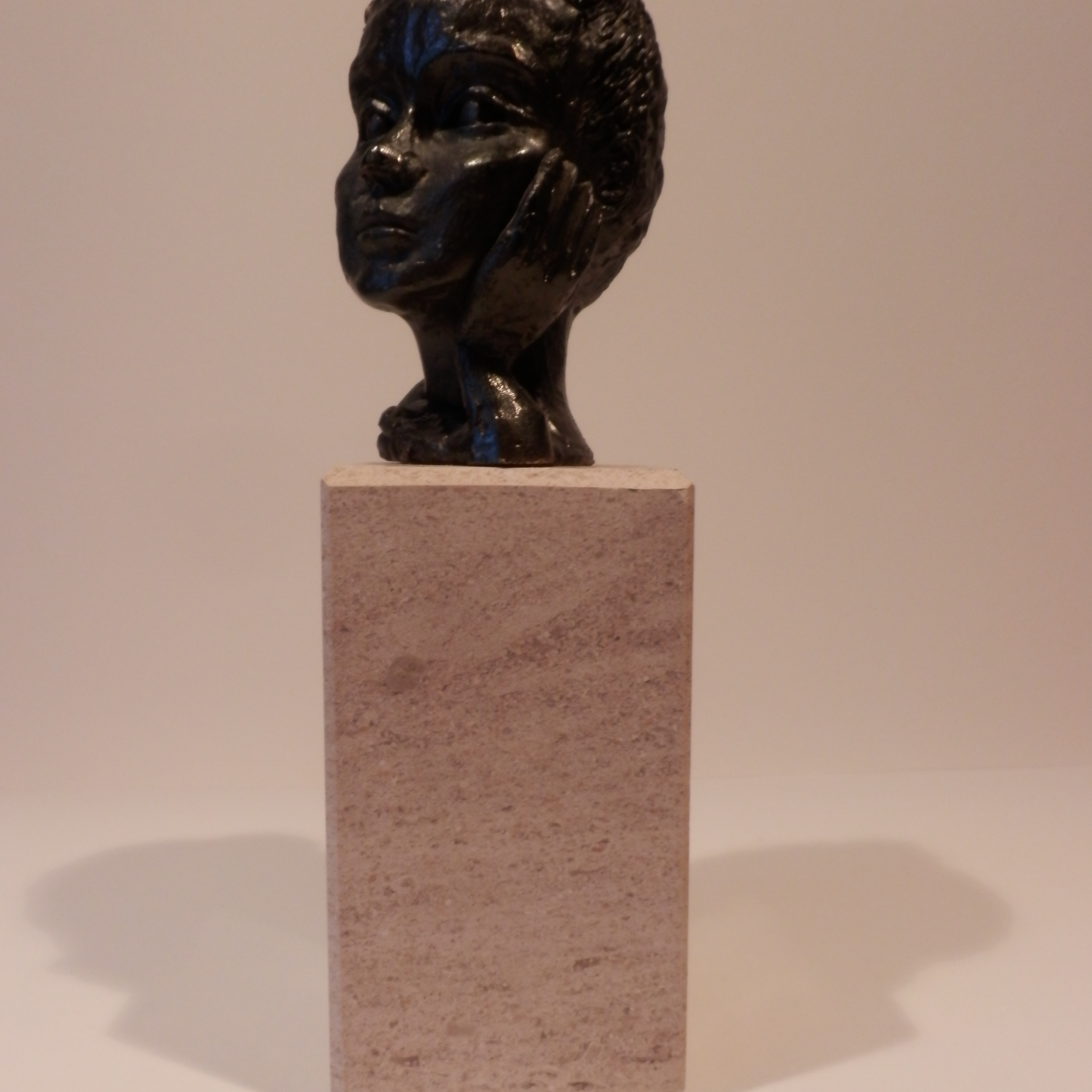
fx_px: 1106
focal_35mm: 31
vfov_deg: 52.5
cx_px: 563
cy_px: 541
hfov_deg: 52.5
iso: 200
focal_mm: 4.2
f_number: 3
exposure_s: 1/30
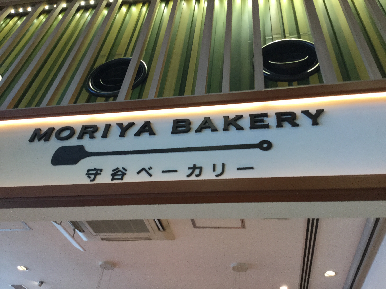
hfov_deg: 58.4
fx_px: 346
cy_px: 144
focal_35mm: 31
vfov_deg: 45.4
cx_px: 193
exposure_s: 1/30
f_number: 2.4
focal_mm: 3.3
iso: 32
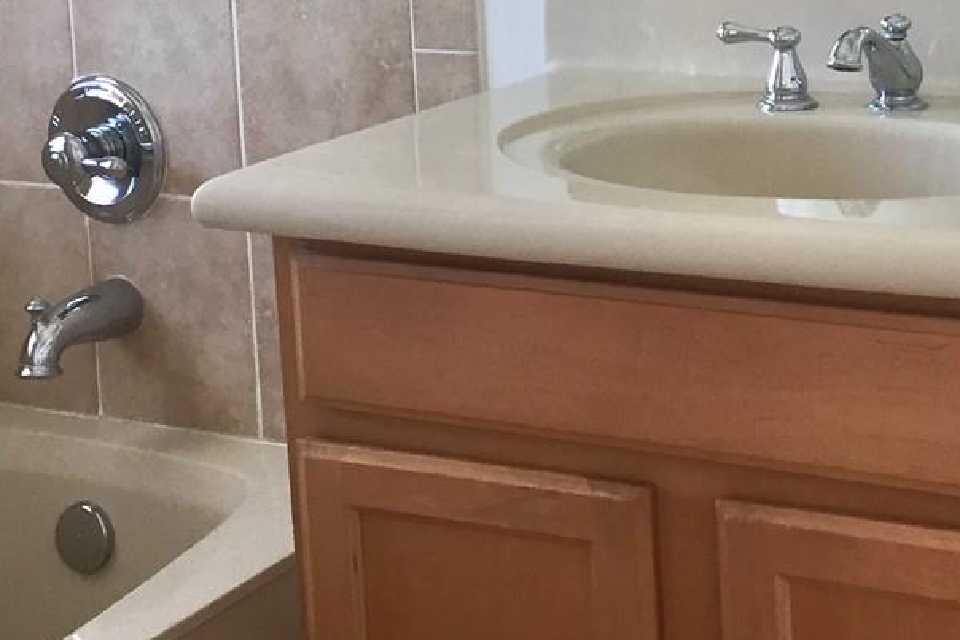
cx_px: 677
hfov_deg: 25.2
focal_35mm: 80
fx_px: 2133
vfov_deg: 16.8
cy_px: 27
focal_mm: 4.15
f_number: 2.2
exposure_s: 1/30
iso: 40
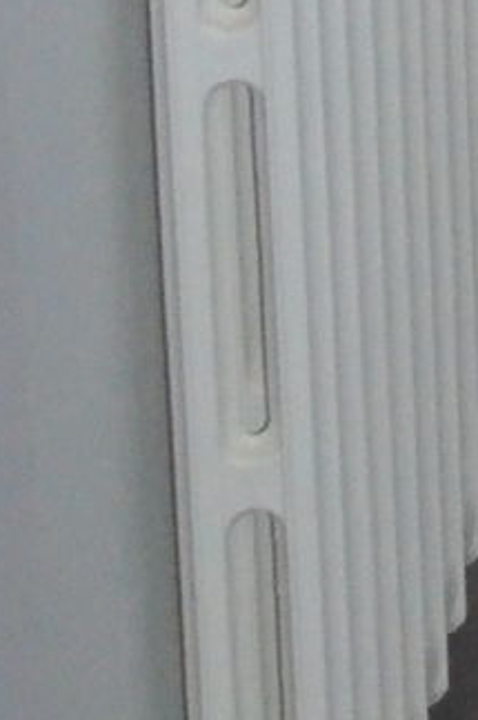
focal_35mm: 201
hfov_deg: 6.1
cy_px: -1768
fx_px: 4016
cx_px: 1659
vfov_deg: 8.0
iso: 3600
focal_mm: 18
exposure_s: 1/200
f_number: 11
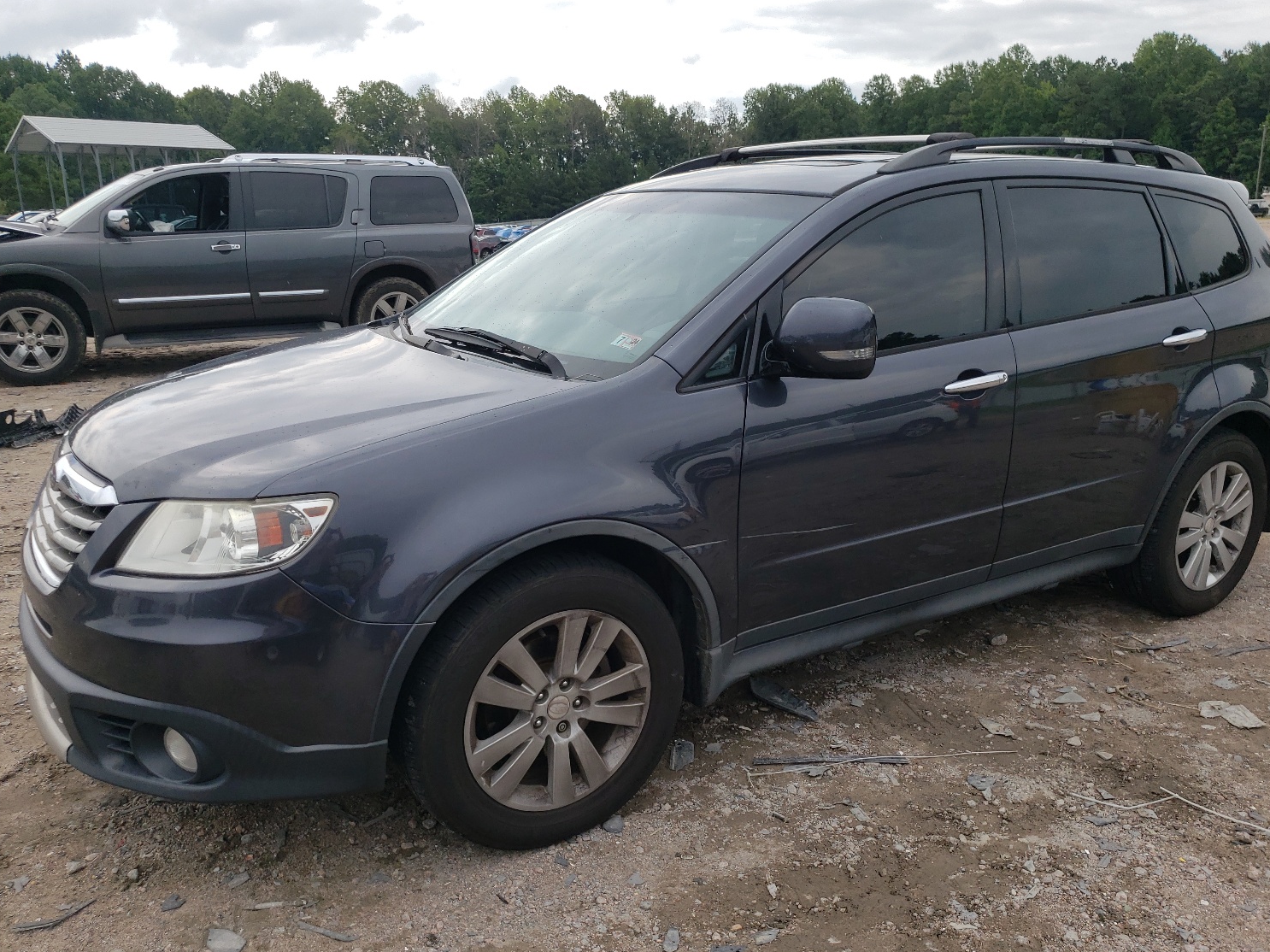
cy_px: 498
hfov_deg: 63.4
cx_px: 671
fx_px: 1027
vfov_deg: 49.7
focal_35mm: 28
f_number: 1.5
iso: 50
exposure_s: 1/588
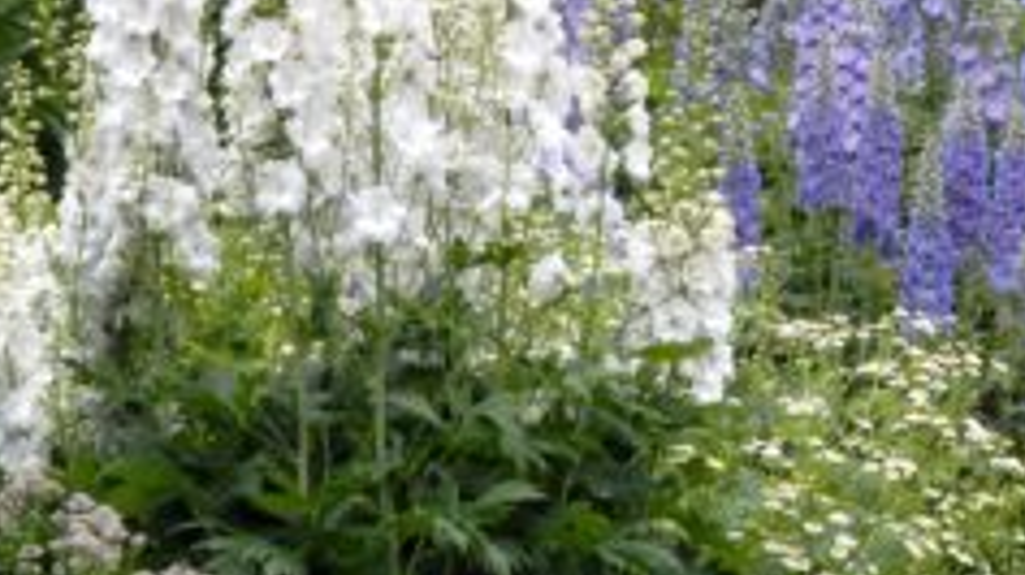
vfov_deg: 3.4
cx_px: 1055
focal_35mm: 354
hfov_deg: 6.1
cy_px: 104
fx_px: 9619
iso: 250
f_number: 32
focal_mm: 105
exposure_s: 1/20
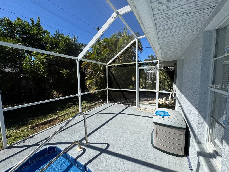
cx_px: 114
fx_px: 93
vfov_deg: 85.7
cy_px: 86
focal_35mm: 14
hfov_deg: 102.1
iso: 50
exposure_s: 1/1323
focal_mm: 2.22
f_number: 2.2
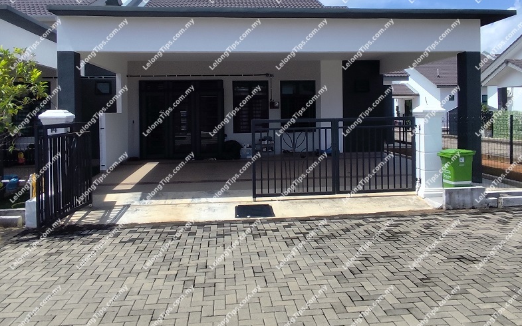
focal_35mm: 23
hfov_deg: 76.9
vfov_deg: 50.5
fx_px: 327
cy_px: 77
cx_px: 289
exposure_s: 1/2315
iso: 50
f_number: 2.2
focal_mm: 1.65
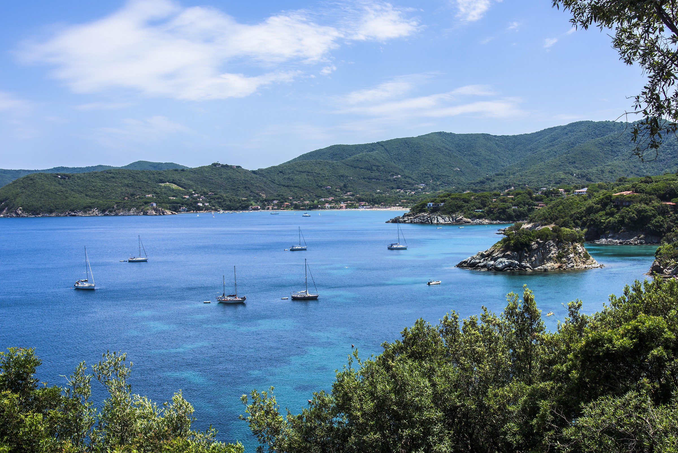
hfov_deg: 50.7
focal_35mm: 38
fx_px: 716
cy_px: 226
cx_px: 339
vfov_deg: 35.1
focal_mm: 38
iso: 100
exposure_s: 1/200
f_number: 11
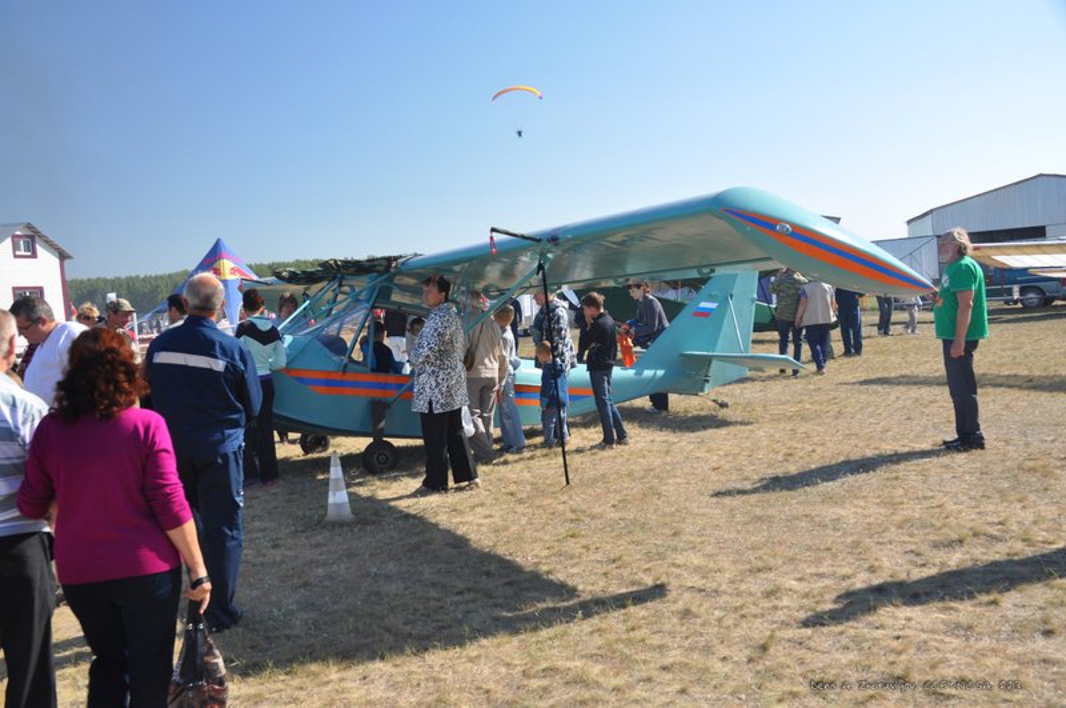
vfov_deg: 36.8
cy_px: 354
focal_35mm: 36
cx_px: 533
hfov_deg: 53.2
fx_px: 1064
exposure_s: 1/80
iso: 200
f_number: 8
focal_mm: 24
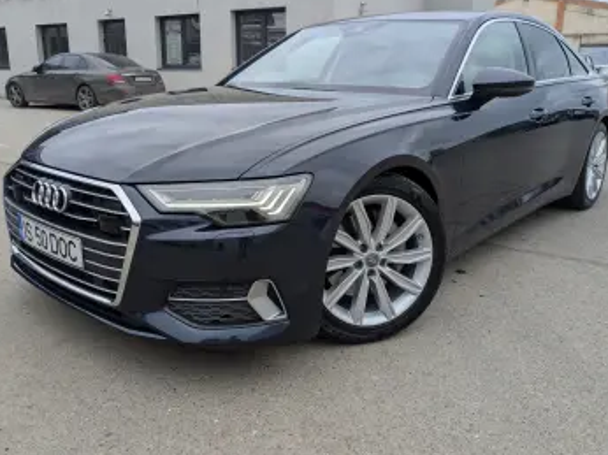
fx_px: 439
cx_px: 304
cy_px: 232
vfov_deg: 54.8
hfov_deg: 69.4
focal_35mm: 25
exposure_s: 1/548
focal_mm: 6.9
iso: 20
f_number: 1.68
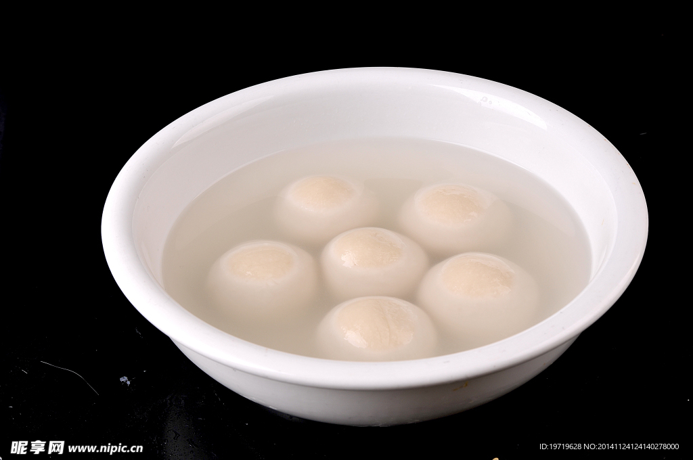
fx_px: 1211
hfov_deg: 31.9
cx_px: 346
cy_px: 230
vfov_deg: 21.5
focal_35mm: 63
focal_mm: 42
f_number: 10
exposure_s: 1/160
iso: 100
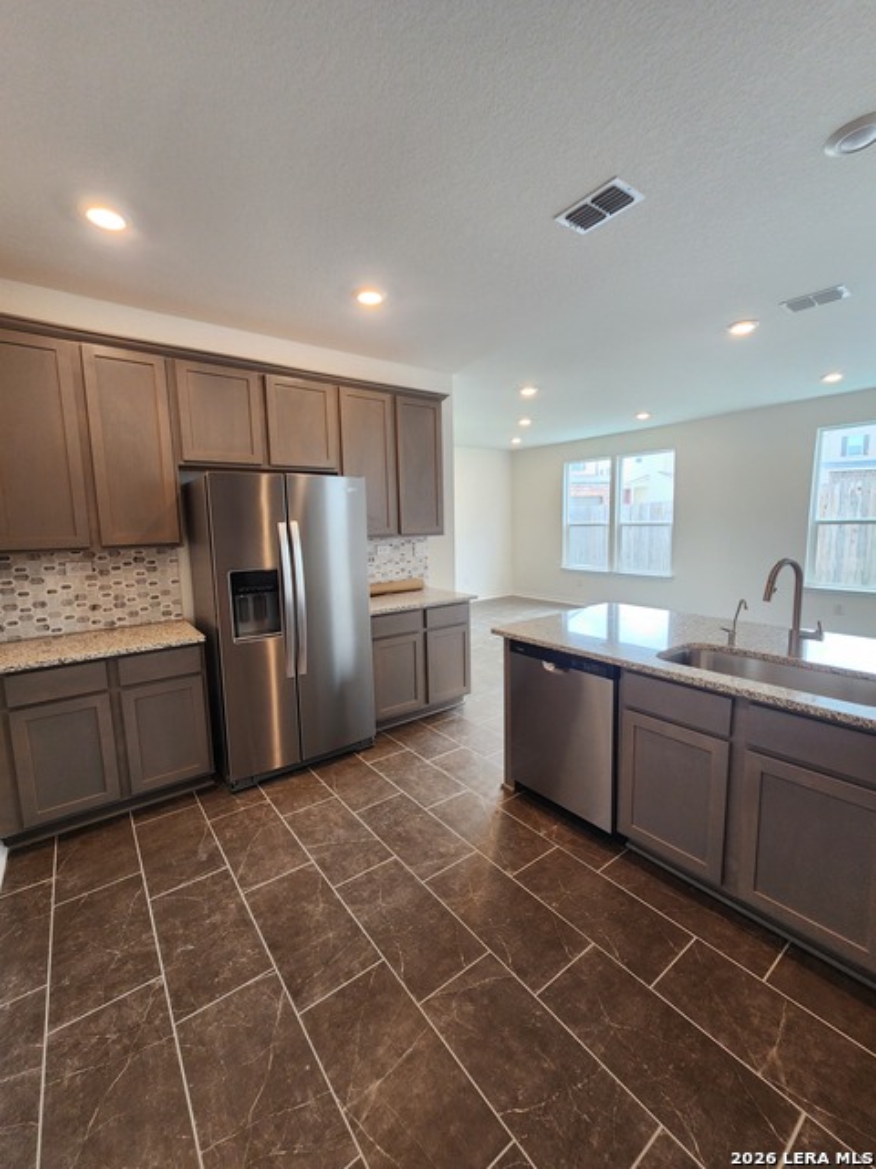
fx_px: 439
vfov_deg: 106.2
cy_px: 584
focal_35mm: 13
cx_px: 438
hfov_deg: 89.9
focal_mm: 2.2
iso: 160
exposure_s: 1/60
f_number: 2.2
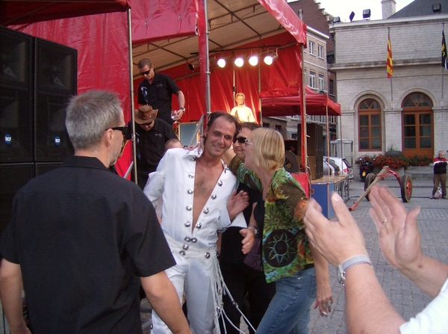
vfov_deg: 39.5
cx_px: 224
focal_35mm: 36
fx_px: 465
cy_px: 167
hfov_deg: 51.5
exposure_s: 1/60
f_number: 2.8
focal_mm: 6
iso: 200
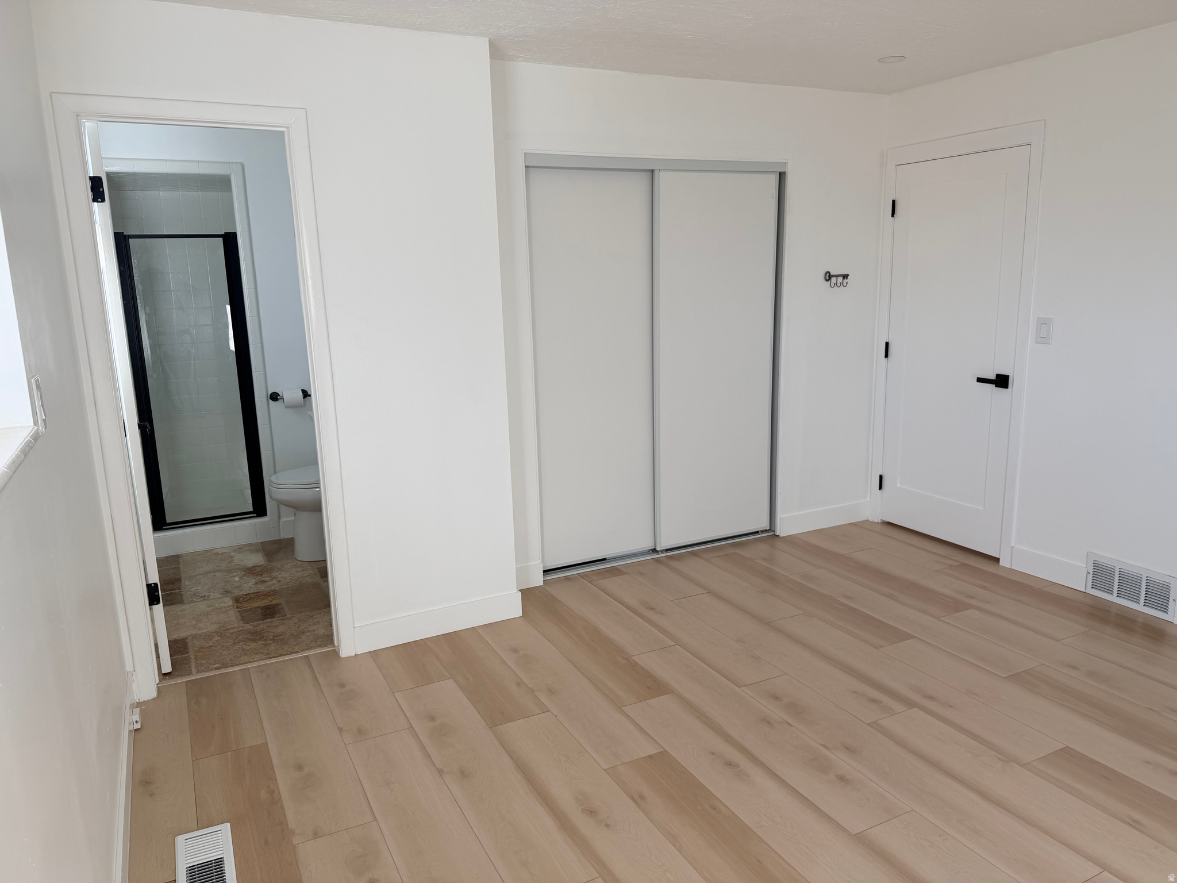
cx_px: 588
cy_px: 442
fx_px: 816
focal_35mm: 24
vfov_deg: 56.8
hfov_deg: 71.6
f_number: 1.78
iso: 80
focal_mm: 6.76
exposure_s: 1/314
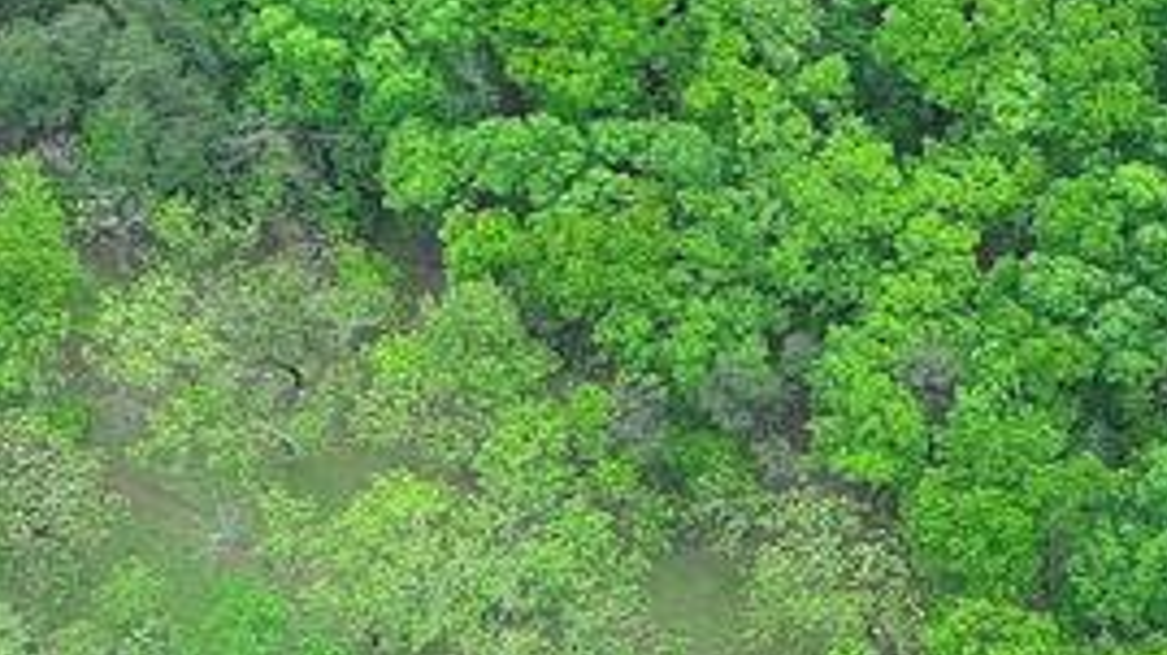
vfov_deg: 5.2
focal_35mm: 231
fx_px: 7145
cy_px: 362
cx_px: 1935
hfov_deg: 9.0
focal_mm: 10.57
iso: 100
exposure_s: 1/276
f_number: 2.8
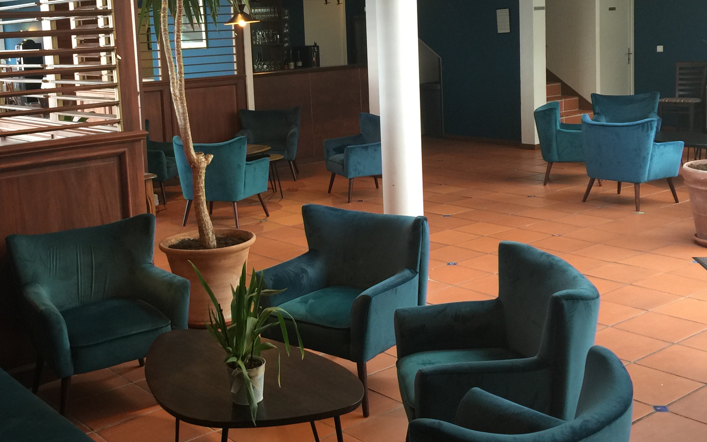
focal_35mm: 47
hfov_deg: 42.6
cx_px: 309
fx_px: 906
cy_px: 152
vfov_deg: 27.3
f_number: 2.2
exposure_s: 1/17
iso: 50
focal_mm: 4.15
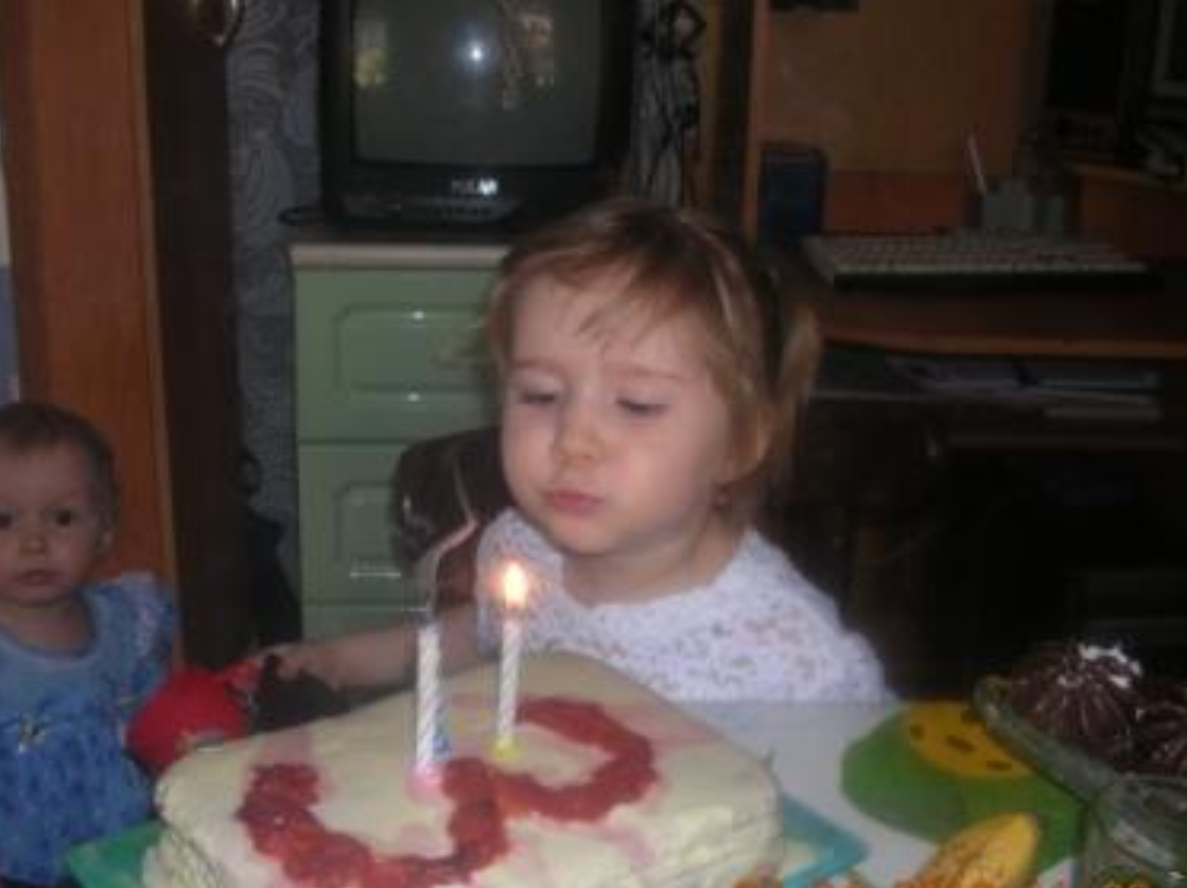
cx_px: 528
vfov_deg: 34.3
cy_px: 479
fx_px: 1439
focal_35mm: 42
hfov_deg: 44.8
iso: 50
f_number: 2.8
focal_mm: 5.8
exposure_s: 1/60.1
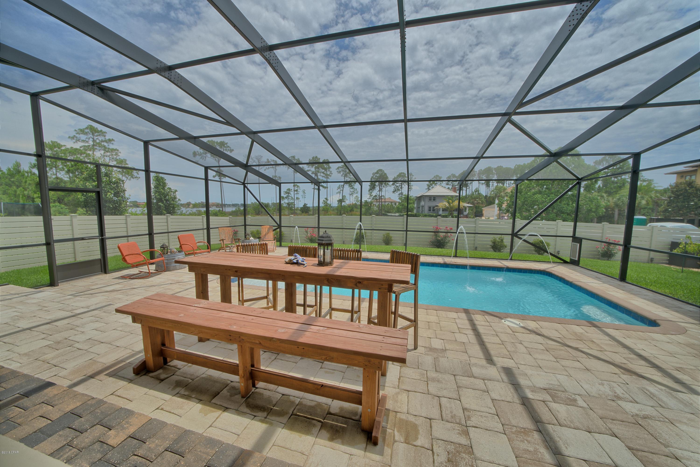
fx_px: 233
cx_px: 350
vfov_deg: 90.0
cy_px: 234
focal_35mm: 12
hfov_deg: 112.6
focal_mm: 12
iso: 200
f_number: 19
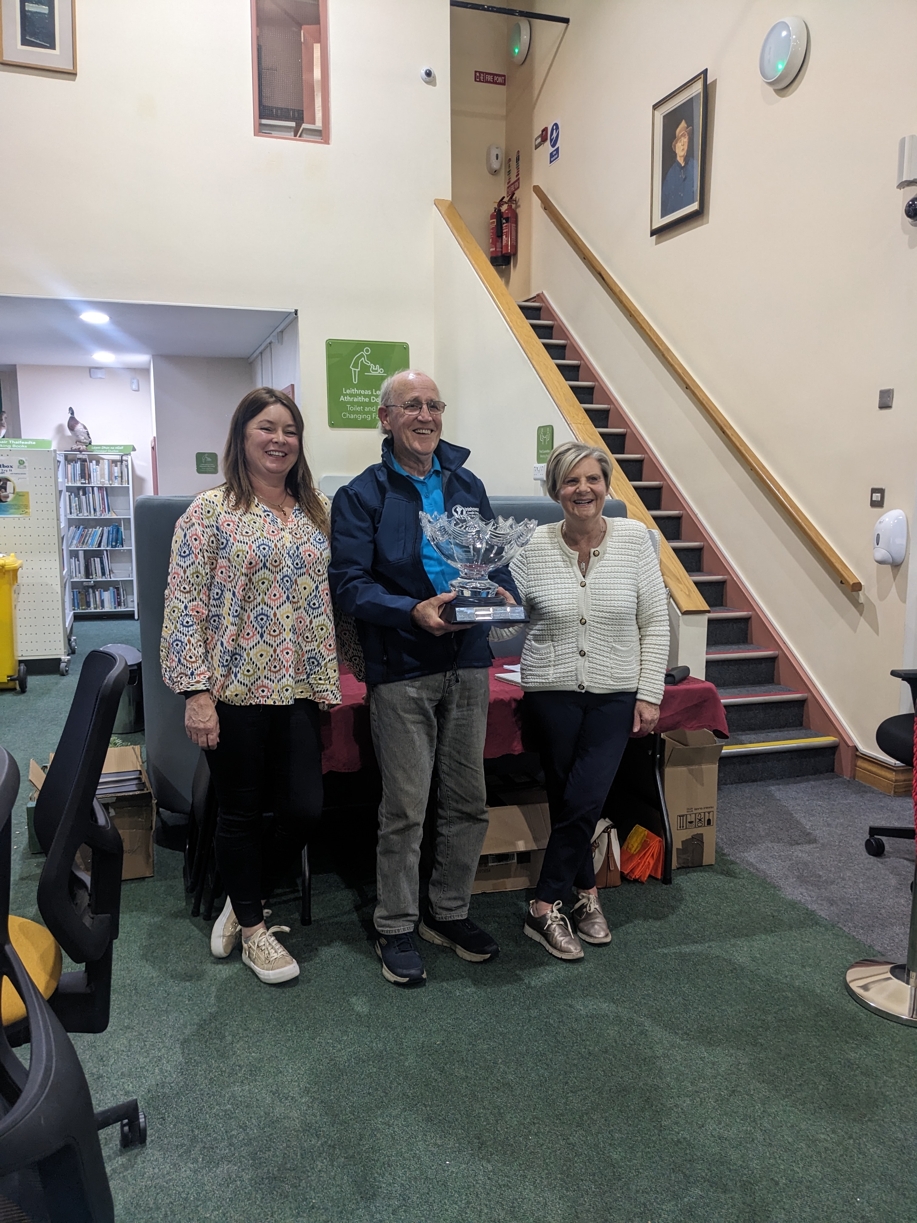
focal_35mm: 27
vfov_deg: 65.3
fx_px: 954
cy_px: 612
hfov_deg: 51.4
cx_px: 458
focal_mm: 4.38
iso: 142
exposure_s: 1/33.3
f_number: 1.73
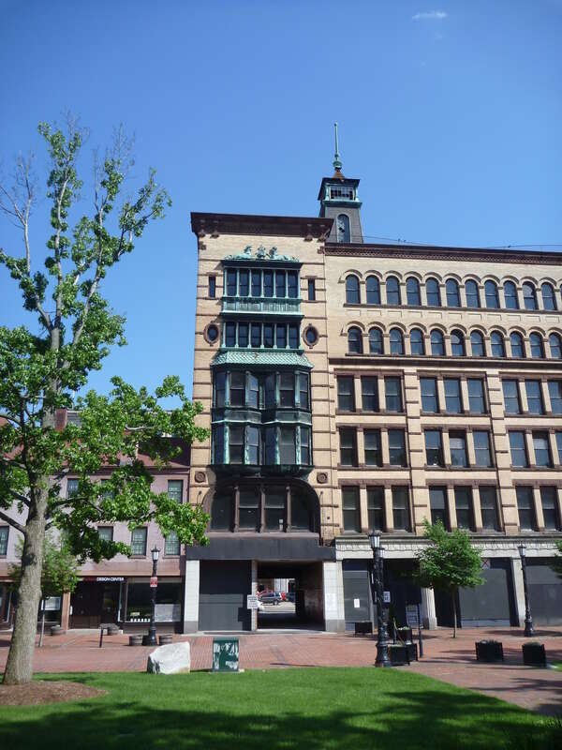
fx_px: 606
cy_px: 375
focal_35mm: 28
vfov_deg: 63.4
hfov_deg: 49.7
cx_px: 281
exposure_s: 1/640
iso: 80
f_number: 3.3
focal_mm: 4.9
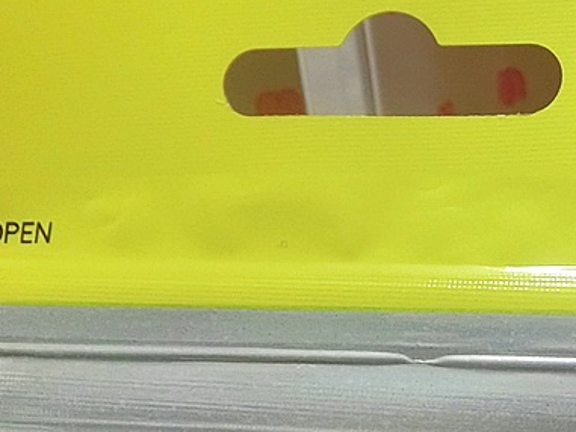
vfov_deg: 23.3
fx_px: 1049
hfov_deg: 28.7
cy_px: 254
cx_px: 581
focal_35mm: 63
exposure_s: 1/100
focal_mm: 5.36
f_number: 3.5
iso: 400
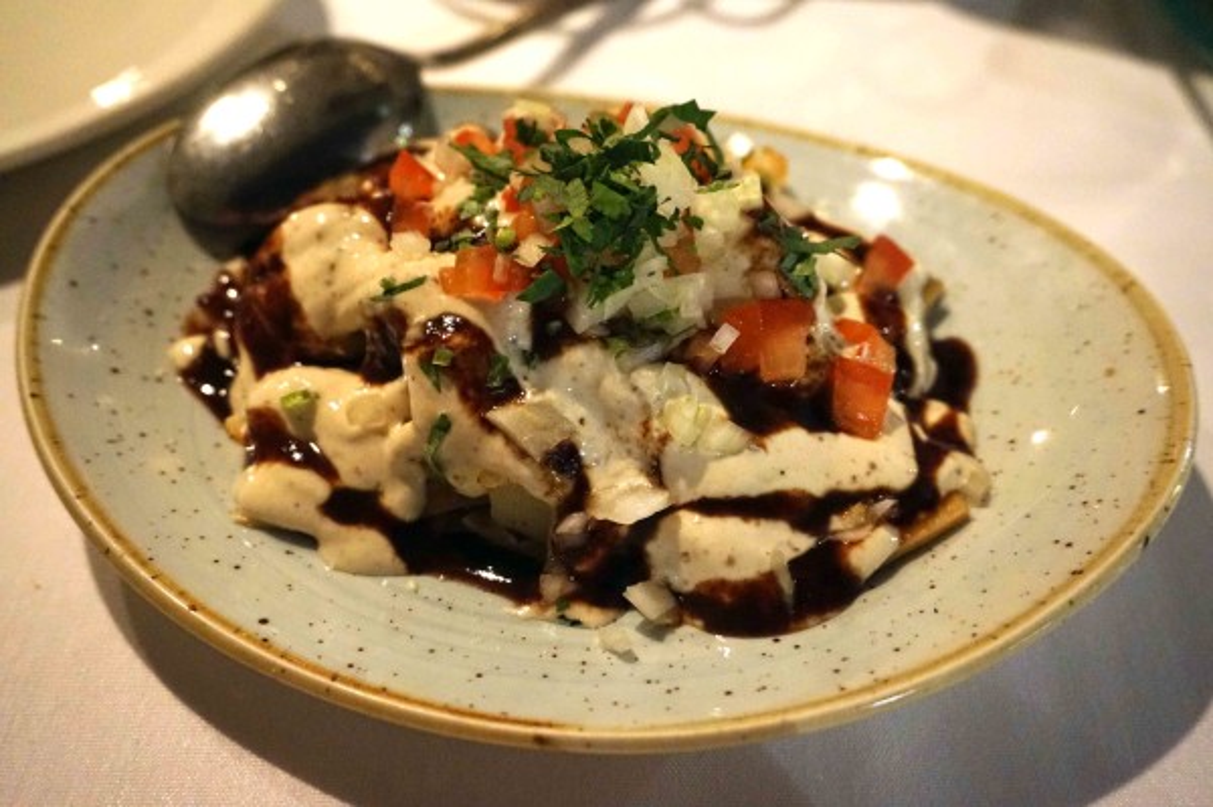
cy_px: 404
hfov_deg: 55.1
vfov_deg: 38.3
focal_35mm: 34
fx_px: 1161
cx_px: 606
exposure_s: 1/30
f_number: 4.5
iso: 3200
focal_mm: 23
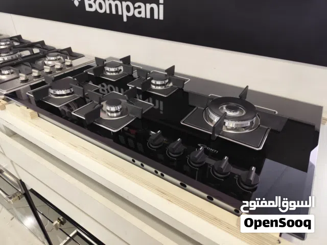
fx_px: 217
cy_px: 122
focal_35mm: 23
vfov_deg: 58.9
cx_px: 164
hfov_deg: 73.9
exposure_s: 1/33.3
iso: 800
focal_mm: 6.14
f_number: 1.65
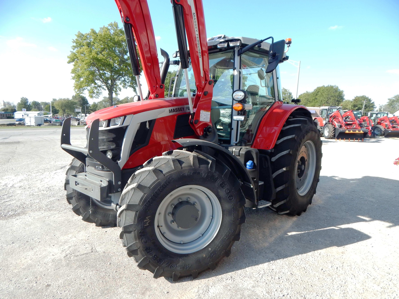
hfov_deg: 76.4
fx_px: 254
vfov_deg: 61.1
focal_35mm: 22
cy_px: 150
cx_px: 200
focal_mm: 4
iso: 125
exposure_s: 1/640
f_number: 3
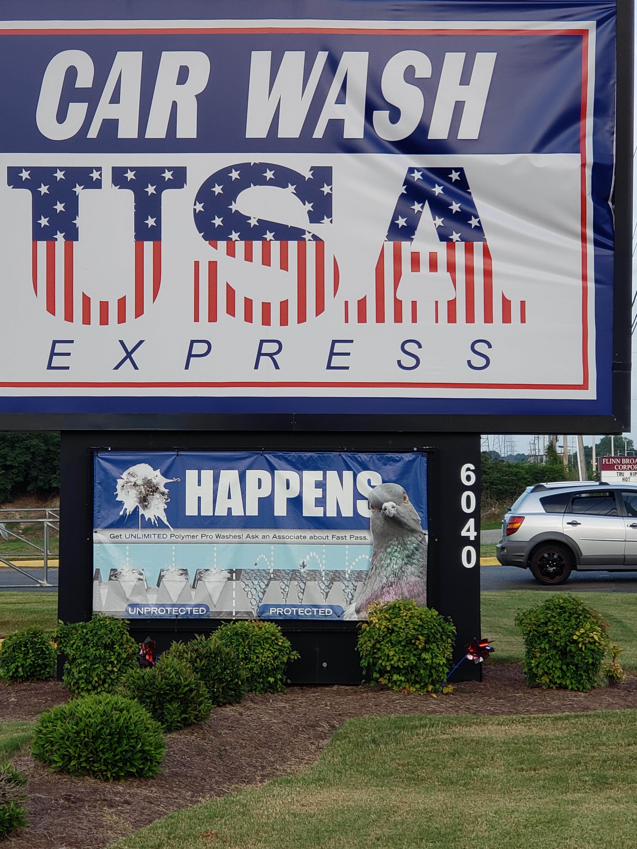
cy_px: 424
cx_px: 318
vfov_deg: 36.8
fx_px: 1276
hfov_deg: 28.0
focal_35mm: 52
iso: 40
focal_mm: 6
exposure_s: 1/120
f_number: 2.4
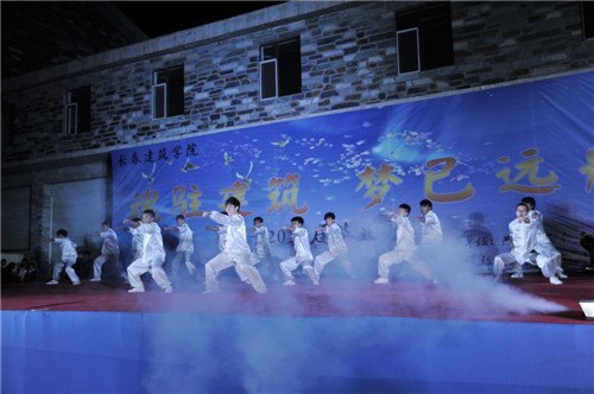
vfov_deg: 38.8
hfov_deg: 55.9
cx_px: 297
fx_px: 560
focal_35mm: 34
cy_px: 197
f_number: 5
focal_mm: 34
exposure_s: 1/60
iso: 250
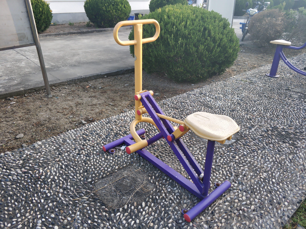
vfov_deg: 51.3
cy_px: 114
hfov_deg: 65.4
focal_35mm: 27
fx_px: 238
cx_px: 153
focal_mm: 3.82
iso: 100
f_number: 1.8
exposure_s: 1/173
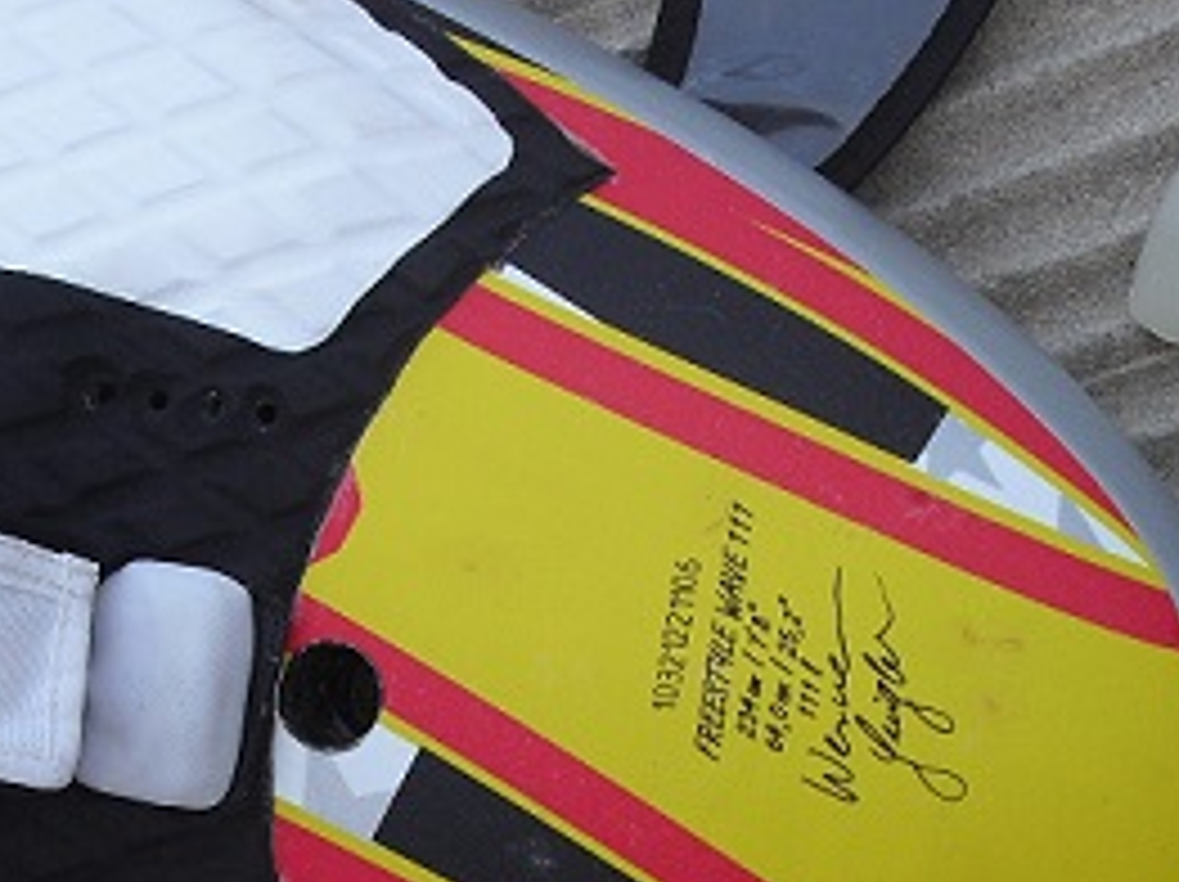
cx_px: 310
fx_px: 2620
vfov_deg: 18.6
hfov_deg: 25.1
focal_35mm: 77
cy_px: 868
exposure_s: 1/160
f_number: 3.1
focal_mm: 6.3
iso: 100
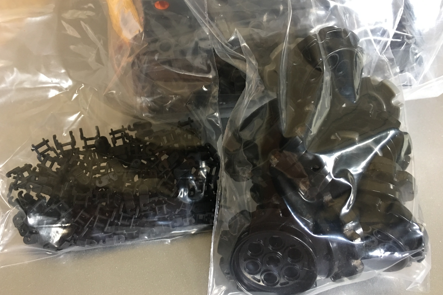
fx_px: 381
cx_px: 218
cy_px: 140
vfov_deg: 42.3
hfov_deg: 60.3
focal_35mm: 31
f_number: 2.2
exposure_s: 1/10
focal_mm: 4.15
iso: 80
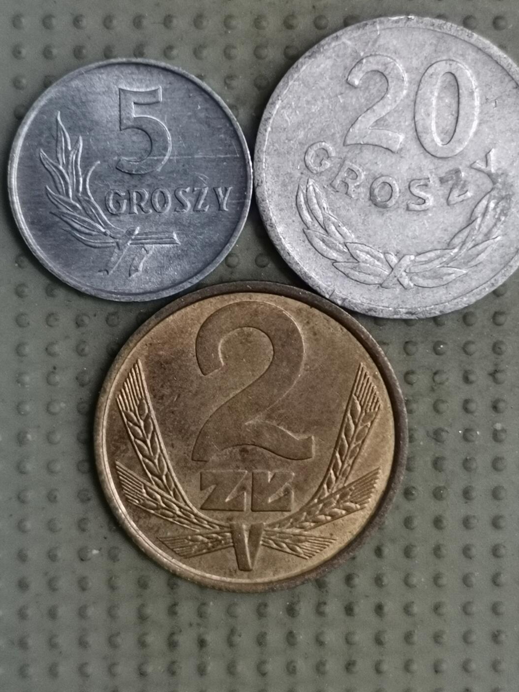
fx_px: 1339
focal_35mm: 67
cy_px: 302
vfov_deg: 28.9
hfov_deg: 21.9
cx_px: 269
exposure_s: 1/30
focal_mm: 4.75
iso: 250
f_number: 1.8
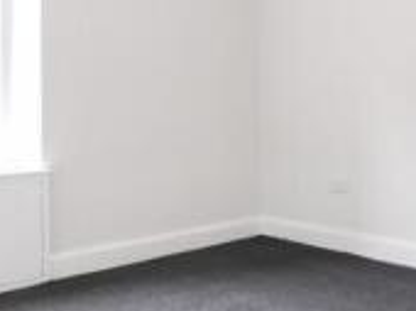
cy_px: 102
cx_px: 258
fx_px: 576
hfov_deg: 39.5
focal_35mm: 48
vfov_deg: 30.0
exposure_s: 1/60
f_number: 4
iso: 1600
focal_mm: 7
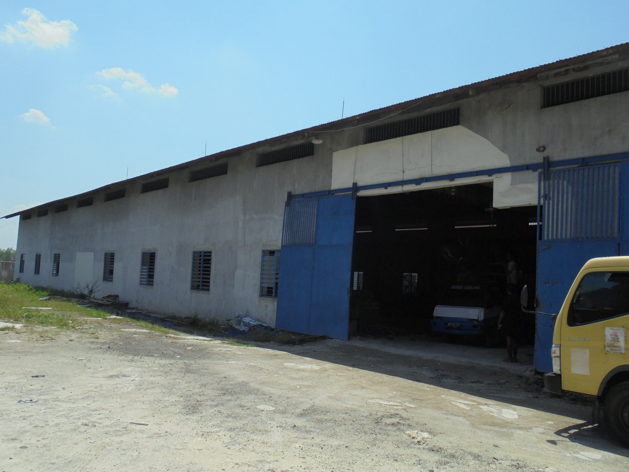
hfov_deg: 61.7
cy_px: 236
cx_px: 314
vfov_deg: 48.2
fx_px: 527
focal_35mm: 29
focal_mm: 5.3
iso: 100
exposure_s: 1/1000
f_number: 3.7
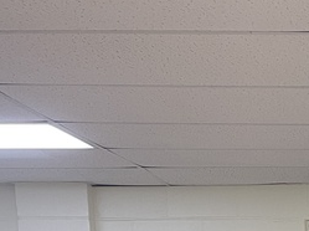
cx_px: 474
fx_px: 918
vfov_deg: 12.7
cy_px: 452
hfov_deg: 17.1
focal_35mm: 103
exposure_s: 1/60
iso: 80
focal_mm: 5.1
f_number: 1.6
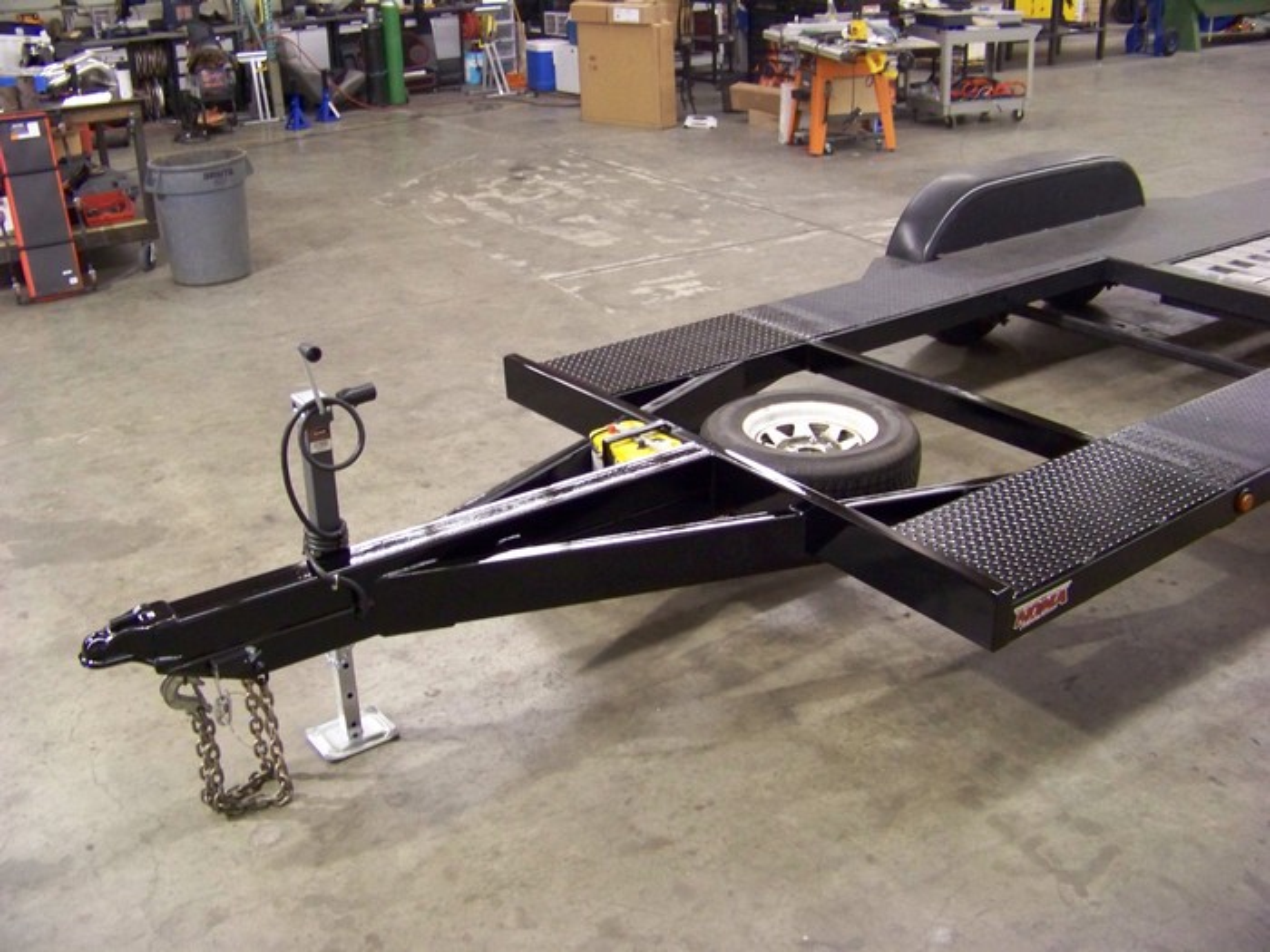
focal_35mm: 36
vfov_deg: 39.7
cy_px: 476
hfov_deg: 51.4
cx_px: 635
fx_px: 1321
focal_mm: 5.85
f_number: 2.8
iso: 400
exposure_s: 1/20
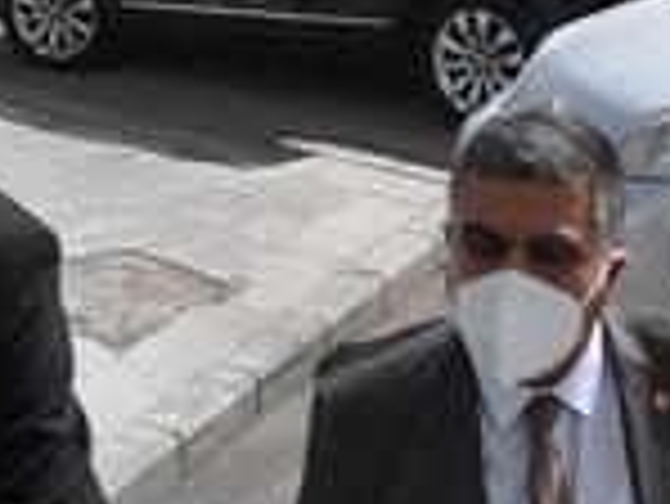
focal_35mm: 113
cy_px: 234
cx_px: 216
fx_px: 2189
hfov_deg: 17.4
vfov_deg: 13.1
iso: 200
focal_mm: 18
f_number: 10
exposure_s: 1/400
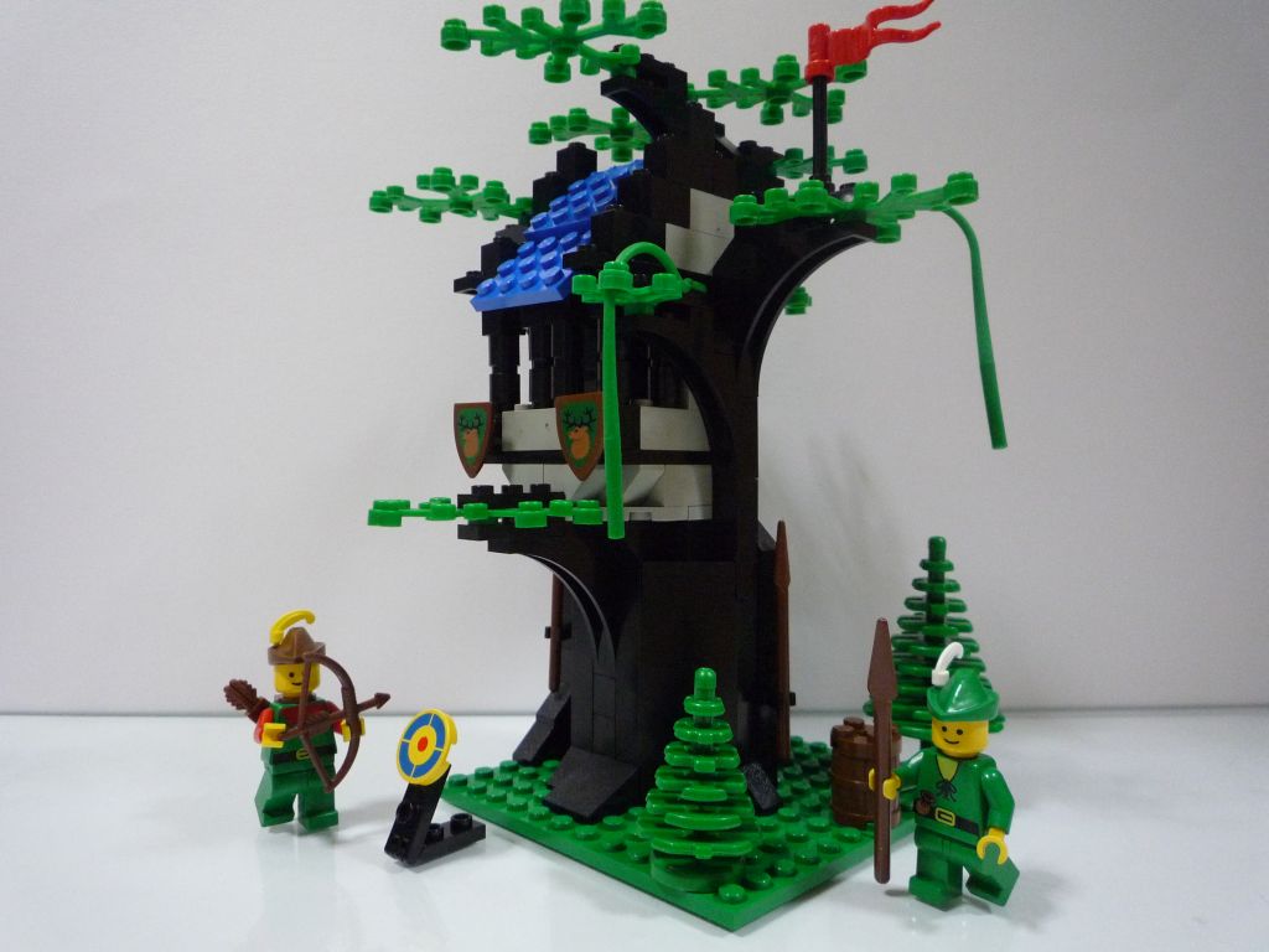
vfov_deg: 54.9
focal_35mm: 25
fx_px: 916
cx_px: 634
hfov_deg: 69.4
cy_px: 476
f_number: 2.8
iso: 400
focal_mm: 4.4
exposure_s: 1/20
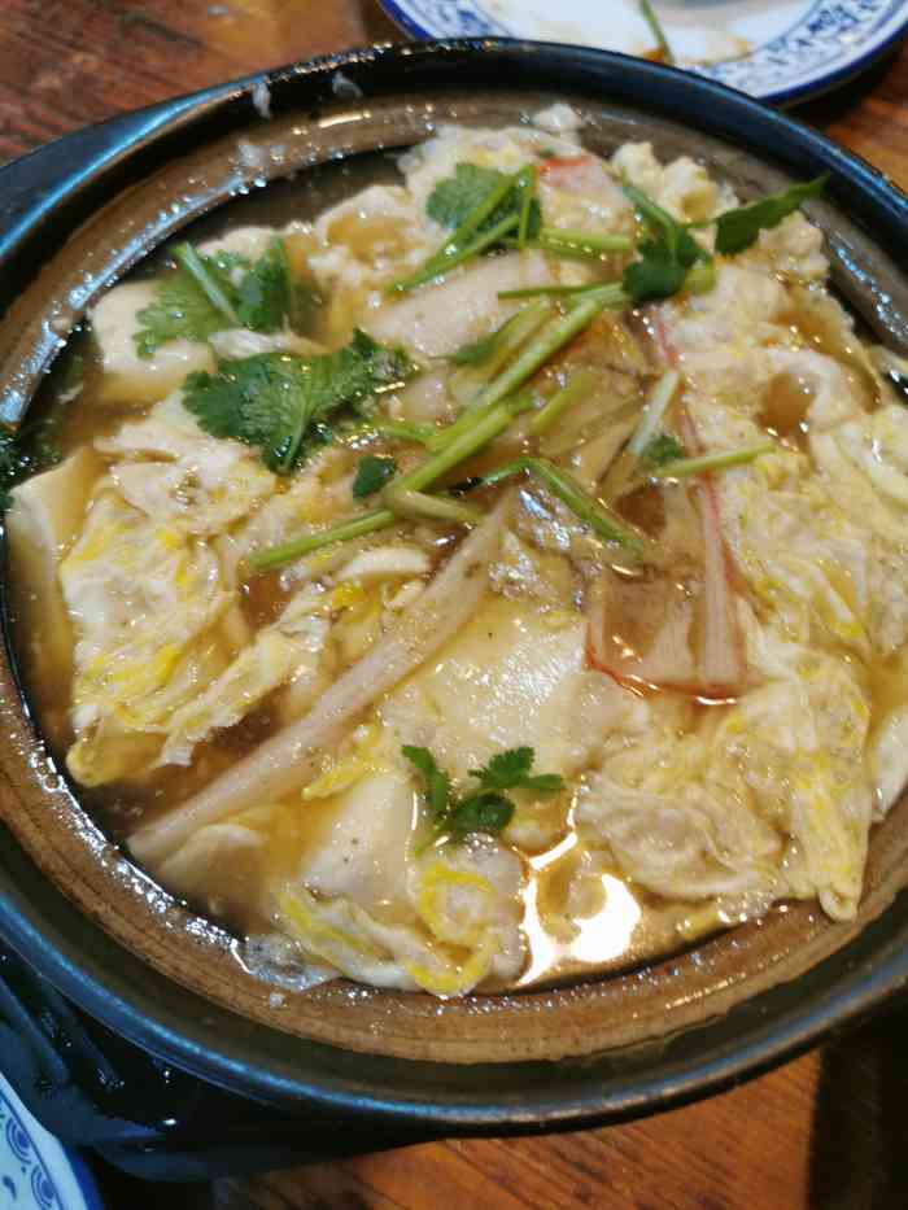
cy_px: 605
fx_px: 944
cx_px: 454
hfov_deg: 51.4
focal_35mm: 27
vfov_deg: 65.3
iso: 125
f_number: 1.8
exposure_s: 1/50
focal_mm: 5.58
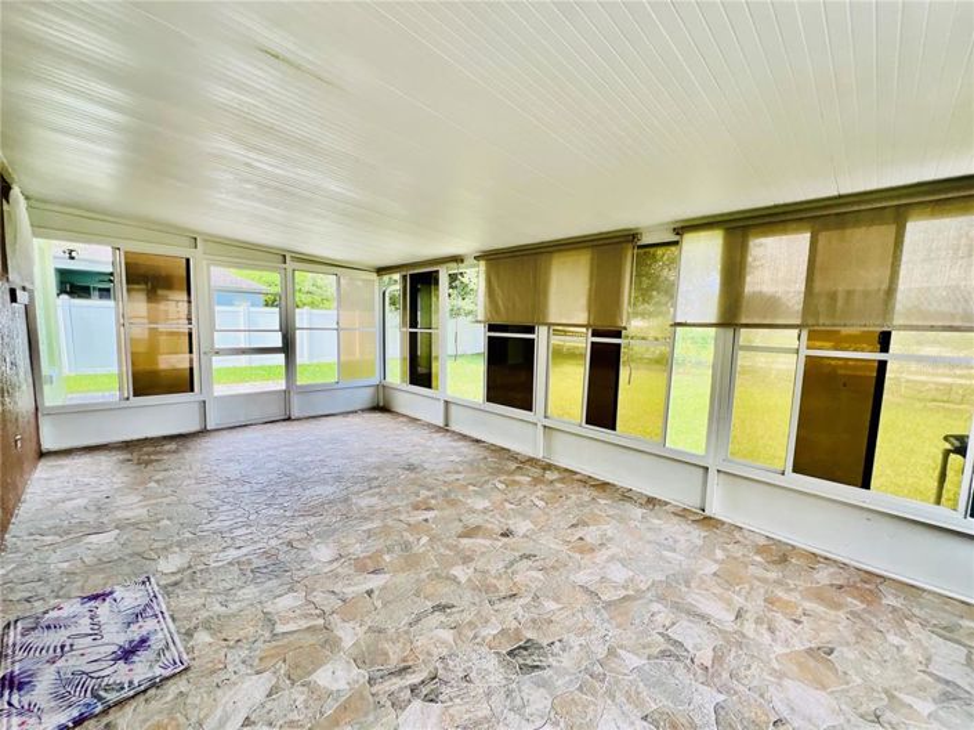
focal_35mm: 13
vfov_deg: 89.9
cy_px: 365
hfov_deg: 106.2
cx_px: 487
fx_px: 366
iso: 32
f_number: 1.8
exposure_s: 1/101
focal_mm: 1.57
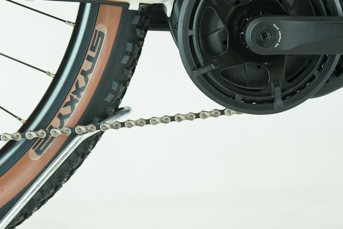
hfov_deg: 16.3
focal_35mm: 125
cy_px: 35
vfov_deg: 10.9
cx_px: 87
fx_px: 1191
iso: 1600
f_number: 5.6
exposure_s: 1/200
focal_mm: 56
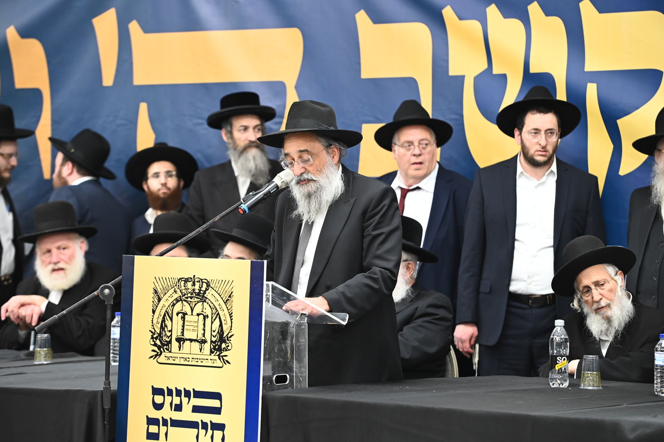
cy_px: 221
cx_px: 332
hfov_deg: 13.3
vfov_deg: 8.8
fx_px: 2857
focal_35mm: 155
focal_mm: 155
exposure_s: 1/160
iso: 2000
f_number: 4.5
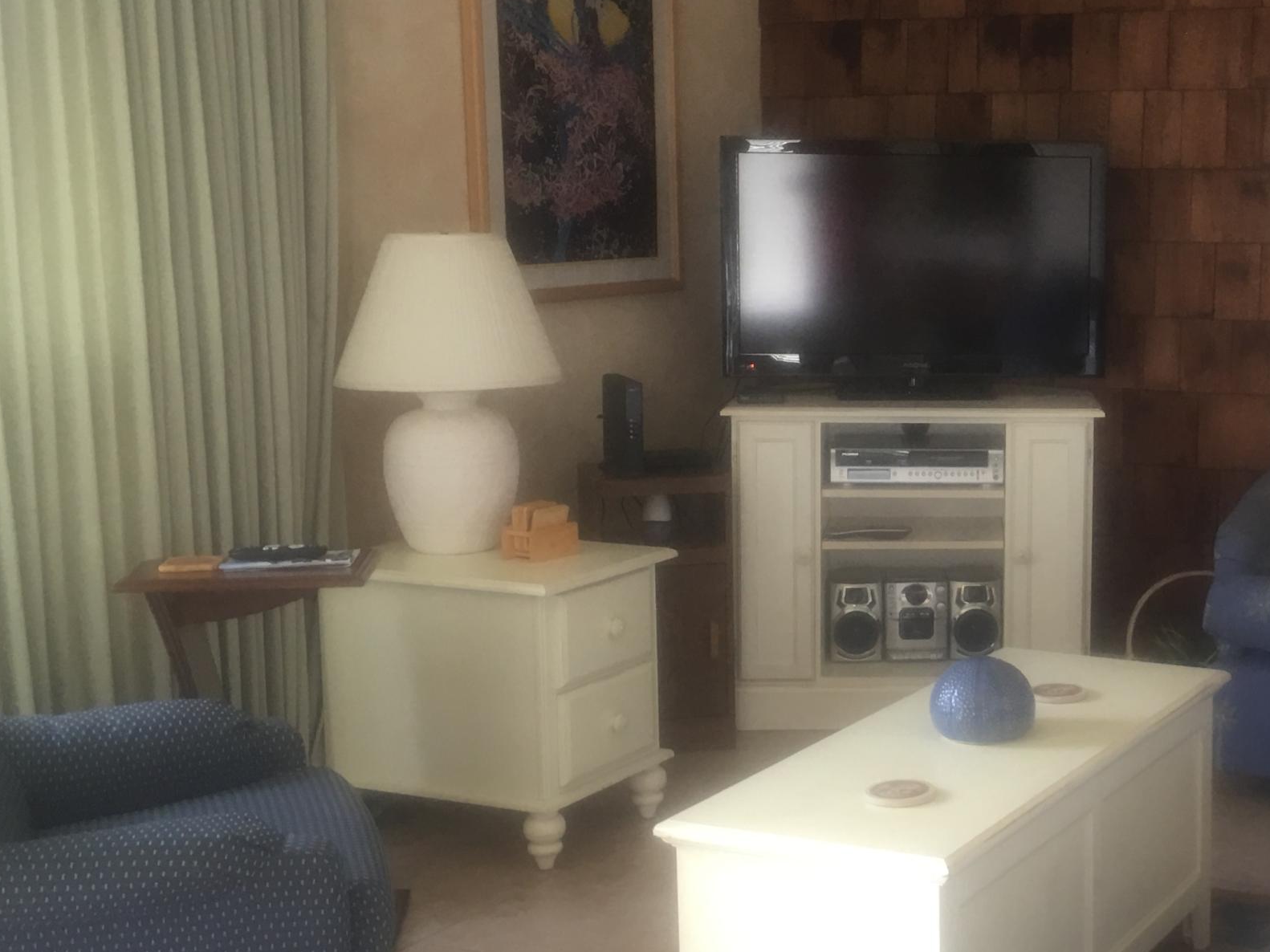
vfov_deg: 26.6
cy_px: 486
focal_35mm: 55
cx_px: 1094
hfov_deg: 33.5
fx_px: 2018
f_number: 2.2
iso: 32
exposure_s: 1/15
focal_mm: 4.15
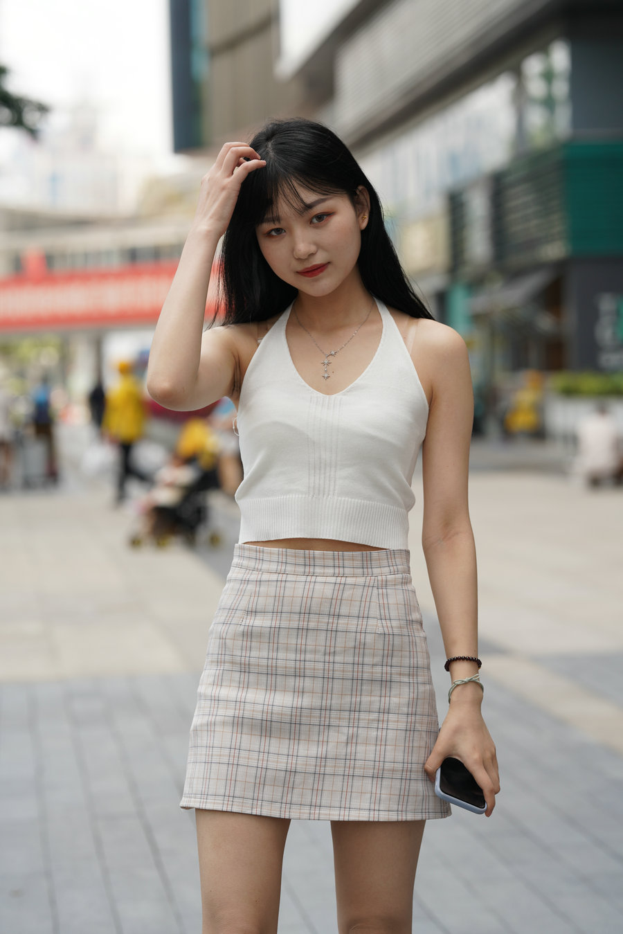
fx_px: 3502
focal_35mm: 135
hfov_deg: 10.2
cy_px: 467
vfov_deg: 15.2
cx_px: 312
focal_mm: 135
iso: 200
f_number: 5
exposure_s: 1/400
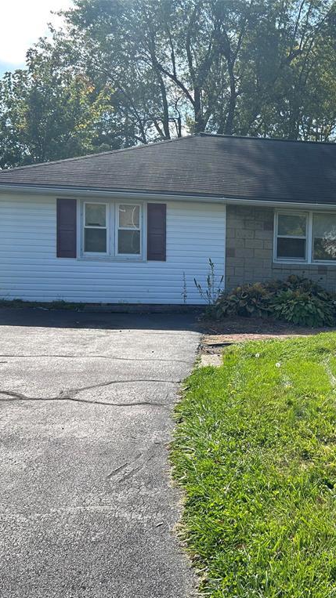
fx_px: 602
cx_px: 324
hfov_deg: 29.4
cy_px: 300
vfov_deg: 52.8
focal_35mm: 38
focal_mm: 5.7
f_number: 1.5
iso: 50
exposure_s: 1/2045
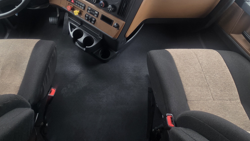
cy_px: 27
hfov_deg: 88.5
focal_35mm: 19
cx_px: 100
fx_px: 126
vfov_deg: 54.1
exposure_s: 1/134
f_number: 2.2
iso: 50
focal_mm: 2.2
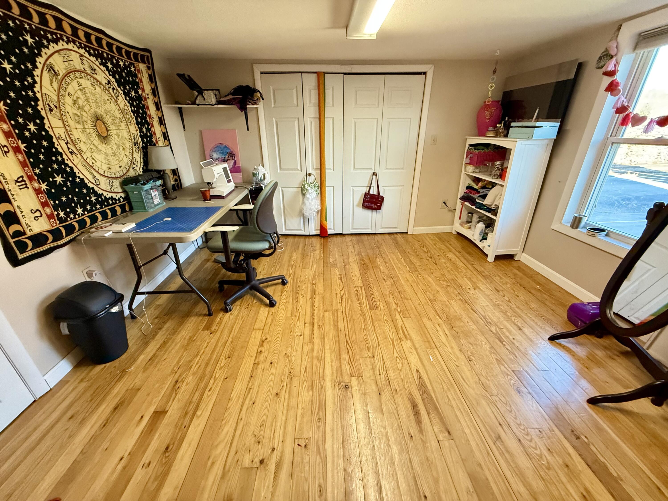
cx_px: 334
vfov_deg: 85.7
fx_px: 270
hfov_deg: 102.1
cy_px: 250
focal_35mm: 14
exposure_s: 1/60
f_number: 2.2
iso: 640
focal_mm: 2.22
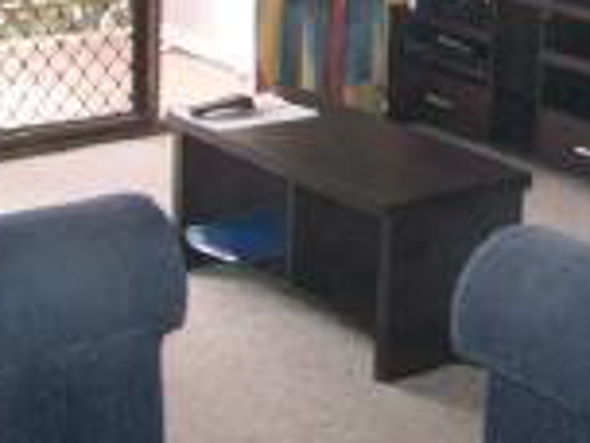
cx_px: 532
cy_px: 47
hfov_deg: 19.3
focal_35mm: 100
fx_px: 1704
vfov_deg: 14.6
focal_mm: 6.3
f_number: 2.8
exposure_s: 1/60
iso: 200
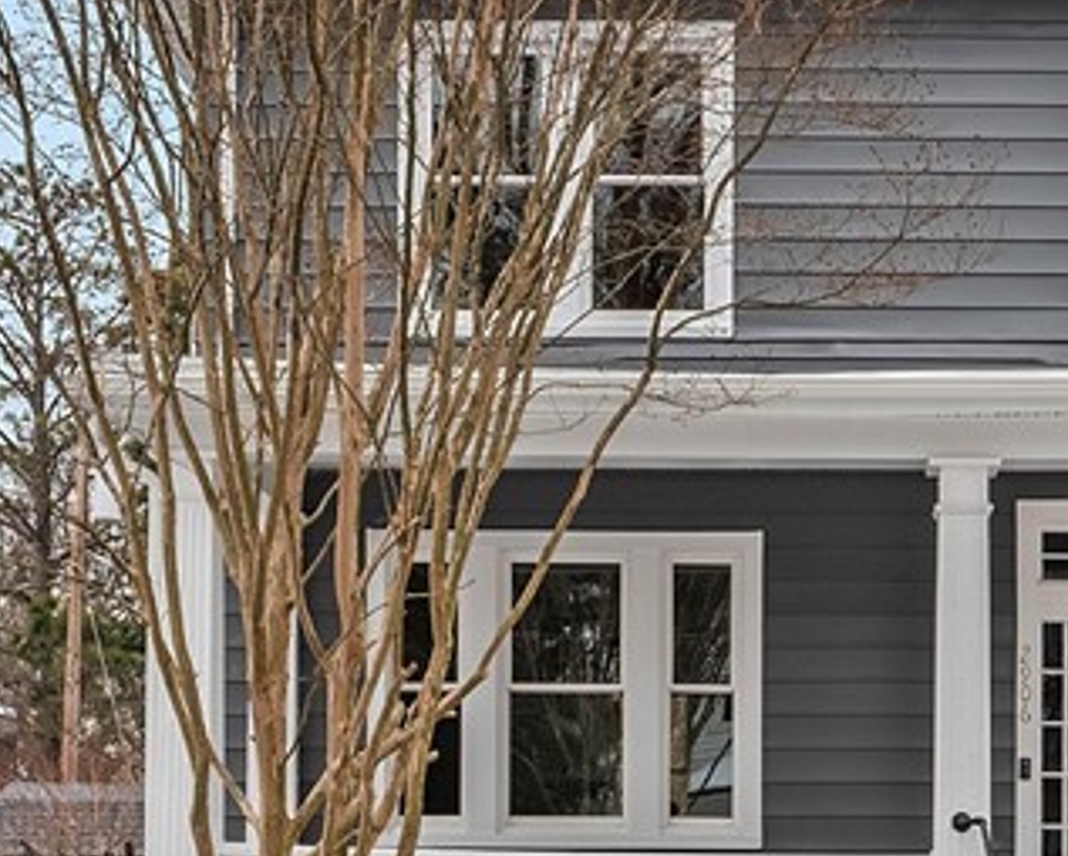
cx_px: 851
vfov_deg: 19.9
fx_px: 2435
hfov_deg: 24.4
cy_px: 361
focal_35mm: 77
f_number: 11
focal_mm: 24
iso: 800
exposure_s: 1/50
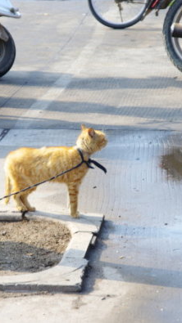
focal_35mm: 162
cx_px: 59
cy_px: 162
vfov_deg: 13.3
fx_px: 1391
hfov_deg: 7.5
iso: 100
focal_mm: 68
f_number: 5.6
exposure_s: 1/100
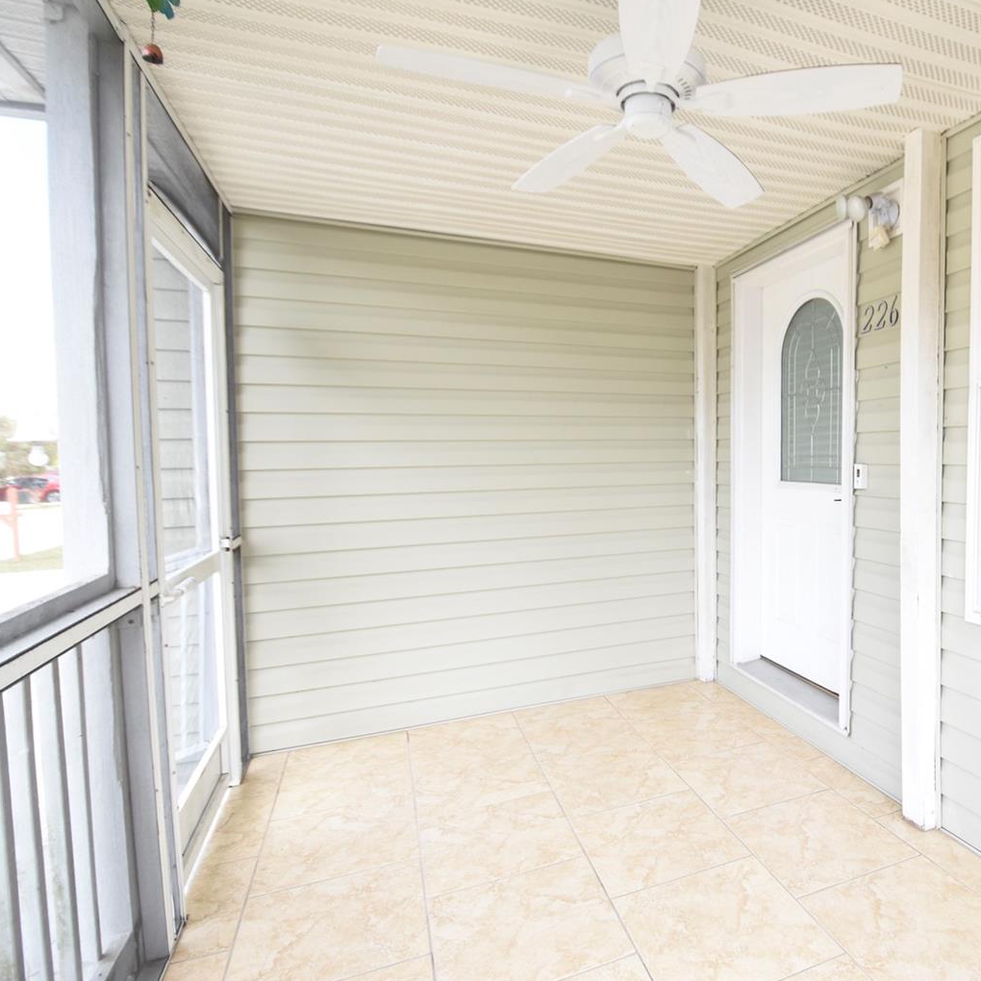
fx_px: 641
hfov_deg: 71.3
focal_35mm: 20
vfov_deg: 74.8
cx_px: 695
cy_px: 474
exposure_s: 1/160
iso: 400
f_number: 6.3
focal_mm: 10
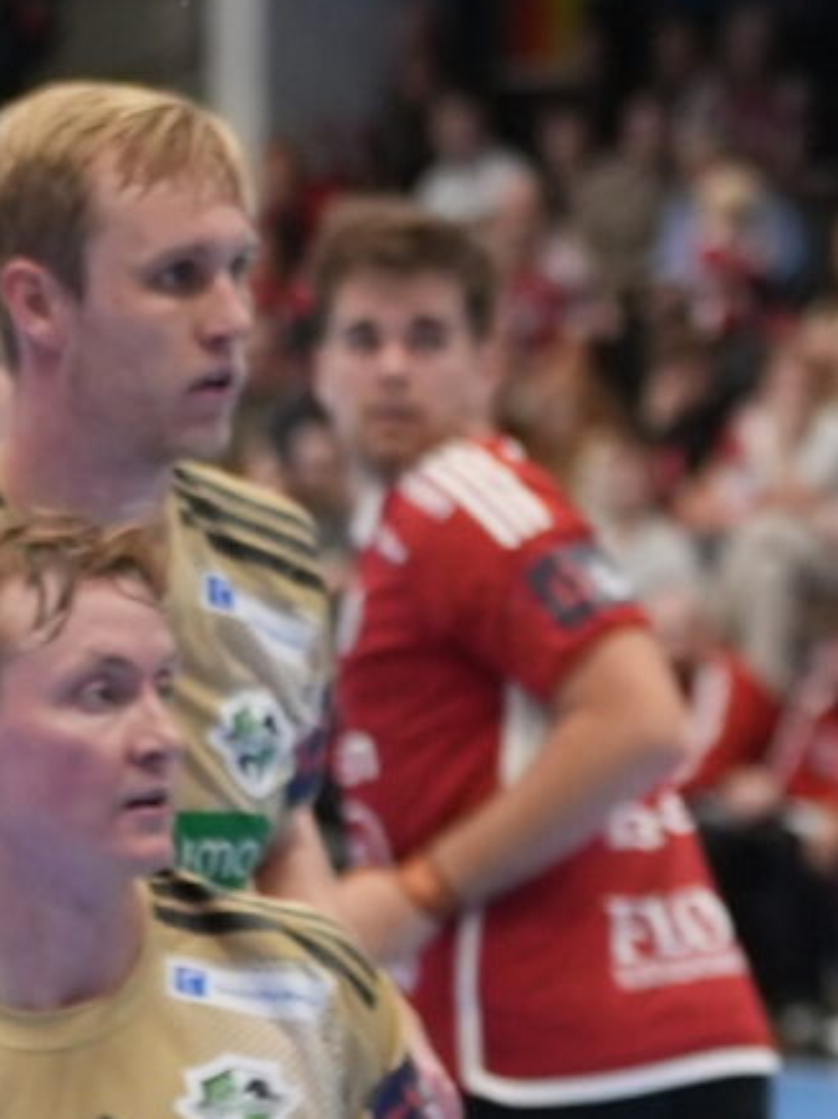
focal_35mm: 394
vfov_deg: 5.0
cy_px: 516
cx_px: 1461
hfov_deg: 3.7
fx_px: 12730
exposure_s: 1/800
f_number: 2.8
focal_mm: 70
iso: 1600
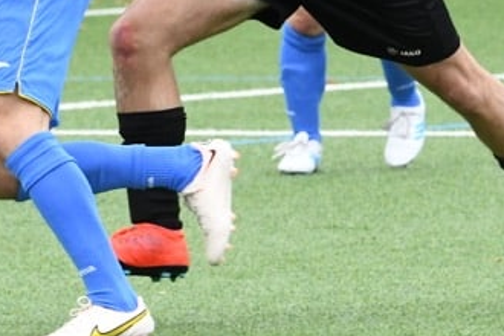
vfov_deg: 1.5
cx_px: -327
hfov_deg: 2.2
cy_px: 62
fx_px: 13033
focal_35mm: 931
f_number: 9
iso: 6400
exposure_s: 1/1250
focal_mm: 240
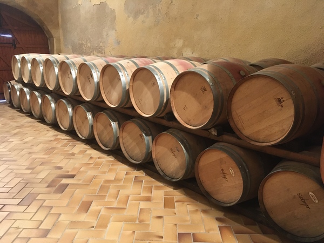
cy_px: 122
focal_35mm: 29
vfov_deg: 48.2
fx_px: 271
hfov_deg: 61.7
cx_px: 162
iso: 250
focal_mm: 4.15
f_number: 2.2
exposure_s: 1/17
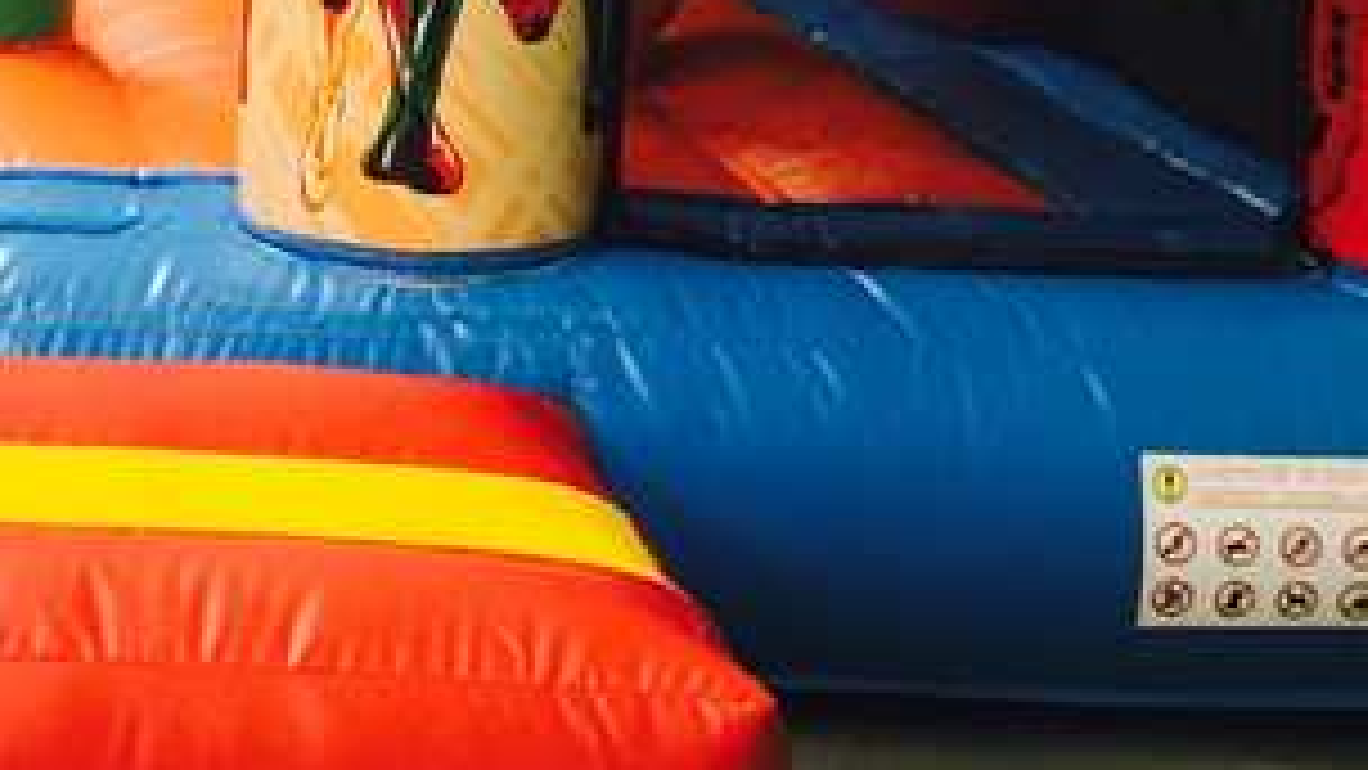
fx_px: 3519
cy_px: -500
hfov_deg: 21.2
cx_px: -25
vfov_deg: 11.8
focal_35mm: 97
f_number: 2.2
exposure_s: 1/30
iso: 50
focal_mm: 4.15
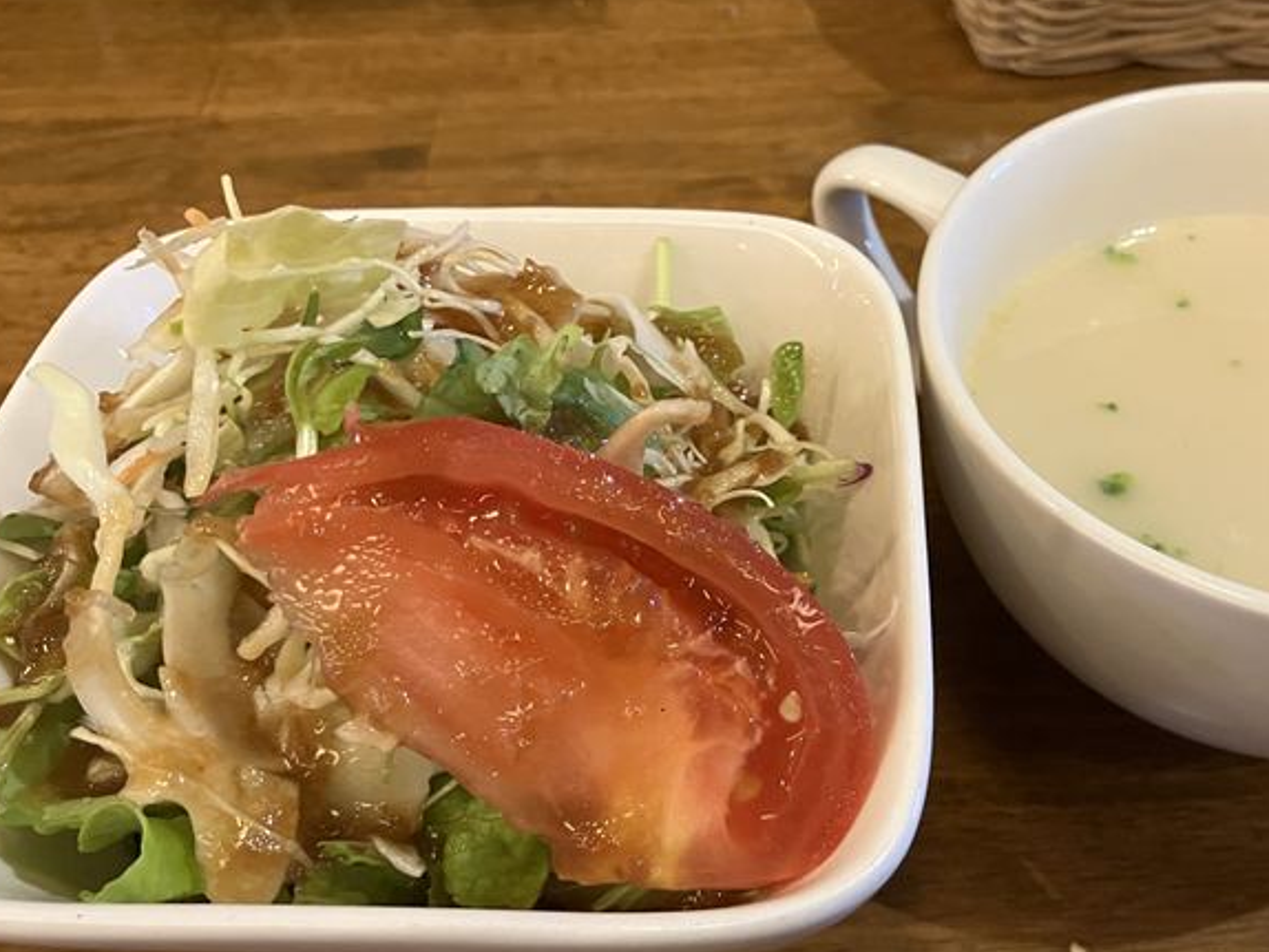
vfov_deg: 36.8
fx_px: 1430
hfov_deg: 47.0
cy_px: 528
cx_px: 856
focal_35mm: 39
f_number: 1.8
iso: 320
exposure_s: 1/40
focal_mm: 3.99
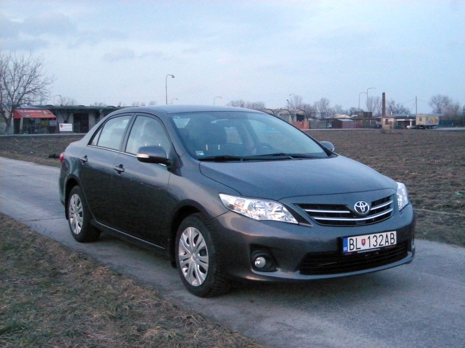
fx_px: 658
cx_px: 232
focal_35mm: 49
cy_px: 174
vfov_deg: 29.7
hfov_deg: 38.9
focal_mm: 7.9
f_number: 3.2
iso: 800
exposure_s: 1/18
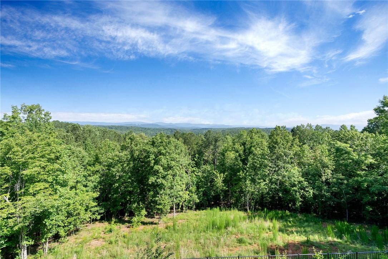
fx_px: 172
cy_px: 130
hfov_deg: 96.7
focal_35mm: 16
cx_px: 194
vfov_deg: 73.8
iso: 100
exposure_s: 1/160
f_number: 8
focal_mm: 16
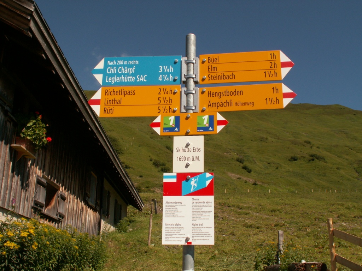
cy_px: 136
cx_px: 181
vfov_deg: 36.0
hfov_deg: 46.8
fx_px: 418
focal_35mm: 40
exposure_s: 1/250
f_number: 7.1
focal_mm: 6.6
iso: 50
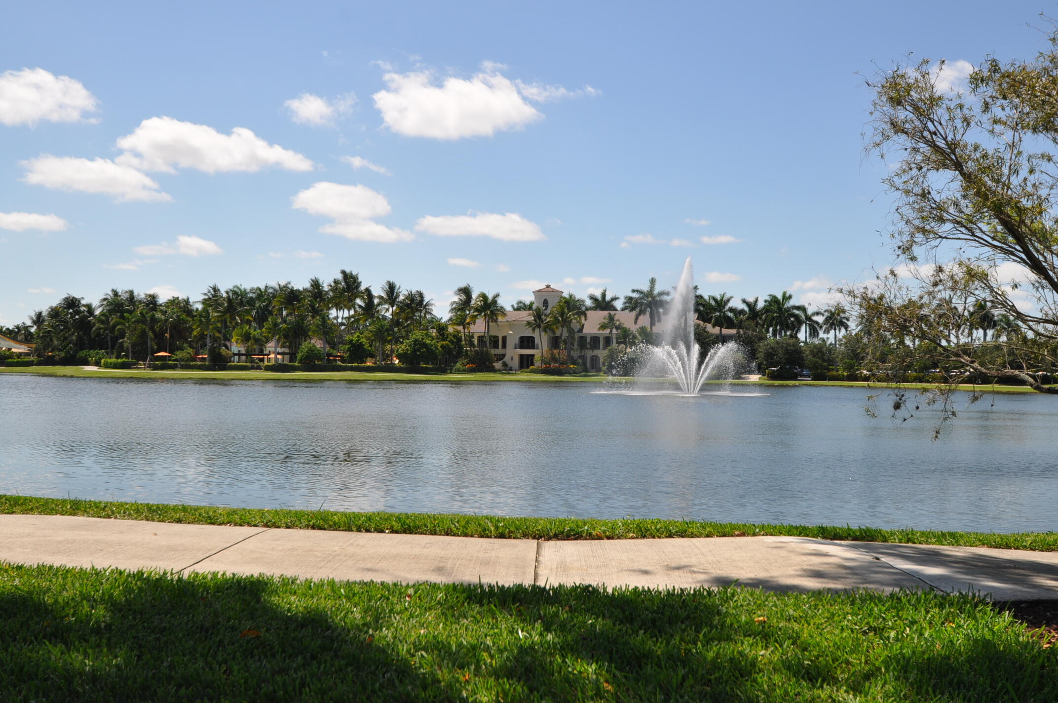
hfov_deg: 53.2
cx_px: 529
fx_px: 1057
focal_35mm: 36
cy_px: 352
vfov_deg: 36.8
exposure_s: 1/400
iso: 200
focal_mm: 24
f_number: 10
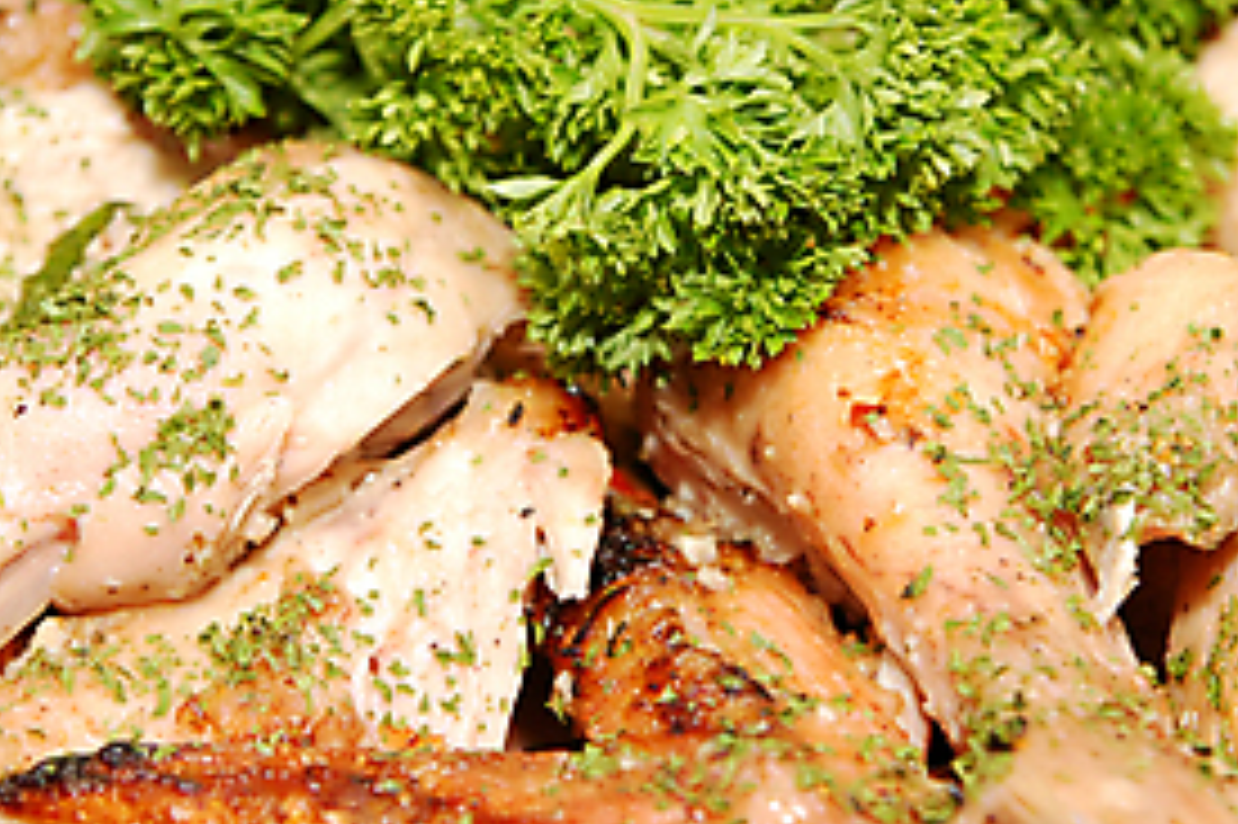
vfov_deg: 8.4
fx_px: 5636
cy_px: 239
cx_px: 653
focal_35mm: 164
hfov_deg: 12.5
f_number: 5
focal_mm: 50
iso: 200
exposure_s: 1/60
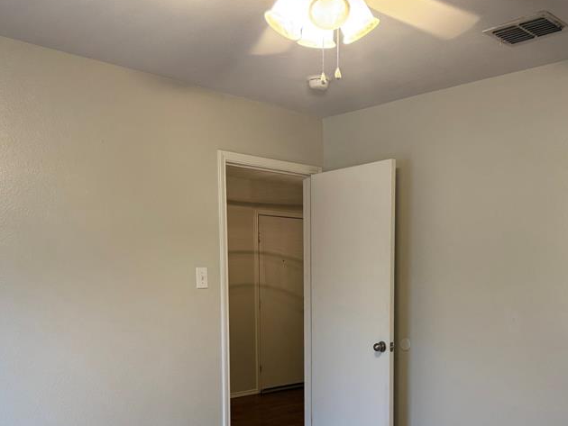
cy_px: 332
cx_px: 316
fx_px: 640
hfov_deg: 47.8
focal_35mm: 39
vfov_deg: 35.8
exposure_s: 1/60
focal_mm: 6.76
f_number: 1.78
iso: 160
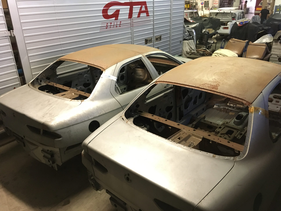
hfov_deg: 61.7
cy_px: 106
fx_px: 235
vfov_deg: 48.2
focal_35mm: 29
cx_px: 140
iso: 200
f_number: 2.2
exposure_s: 1/25
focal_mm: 4.15
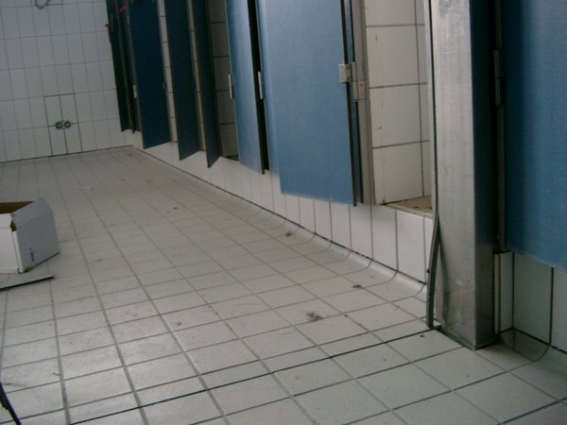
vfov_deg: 38.7
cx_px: 284
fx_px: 606
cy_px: 212
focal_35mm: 37
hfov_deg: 50.1
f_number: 2.6
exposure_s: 1/15
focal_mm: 7.6
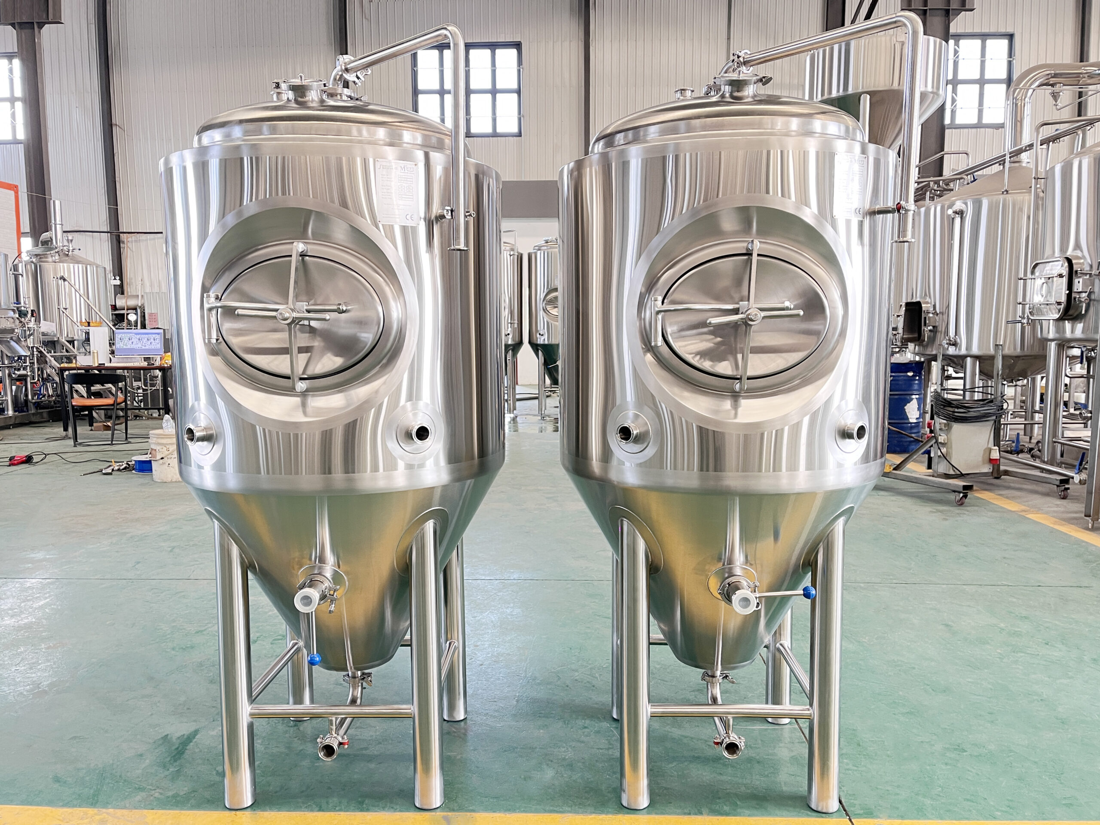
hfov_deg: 67.3
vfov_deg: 53.1
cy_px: 412
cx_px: 550
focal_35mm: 26
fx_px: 826
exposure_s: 1/64
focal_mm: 5.1
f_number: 1.6
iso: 125
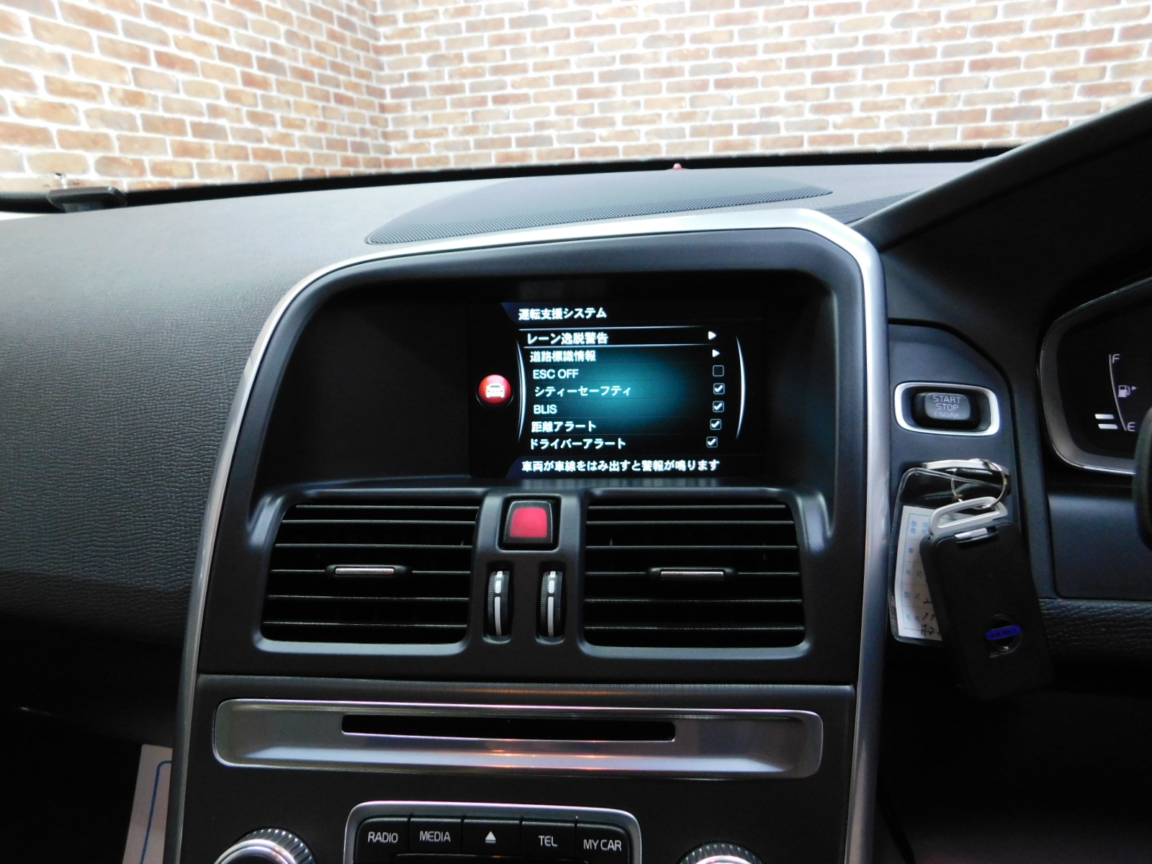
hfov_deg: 73.9
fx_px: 765
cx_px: 576
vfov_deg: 58.9
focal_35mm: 23
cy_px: 432
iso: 400
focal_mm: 4
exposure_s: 1/25
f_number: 3
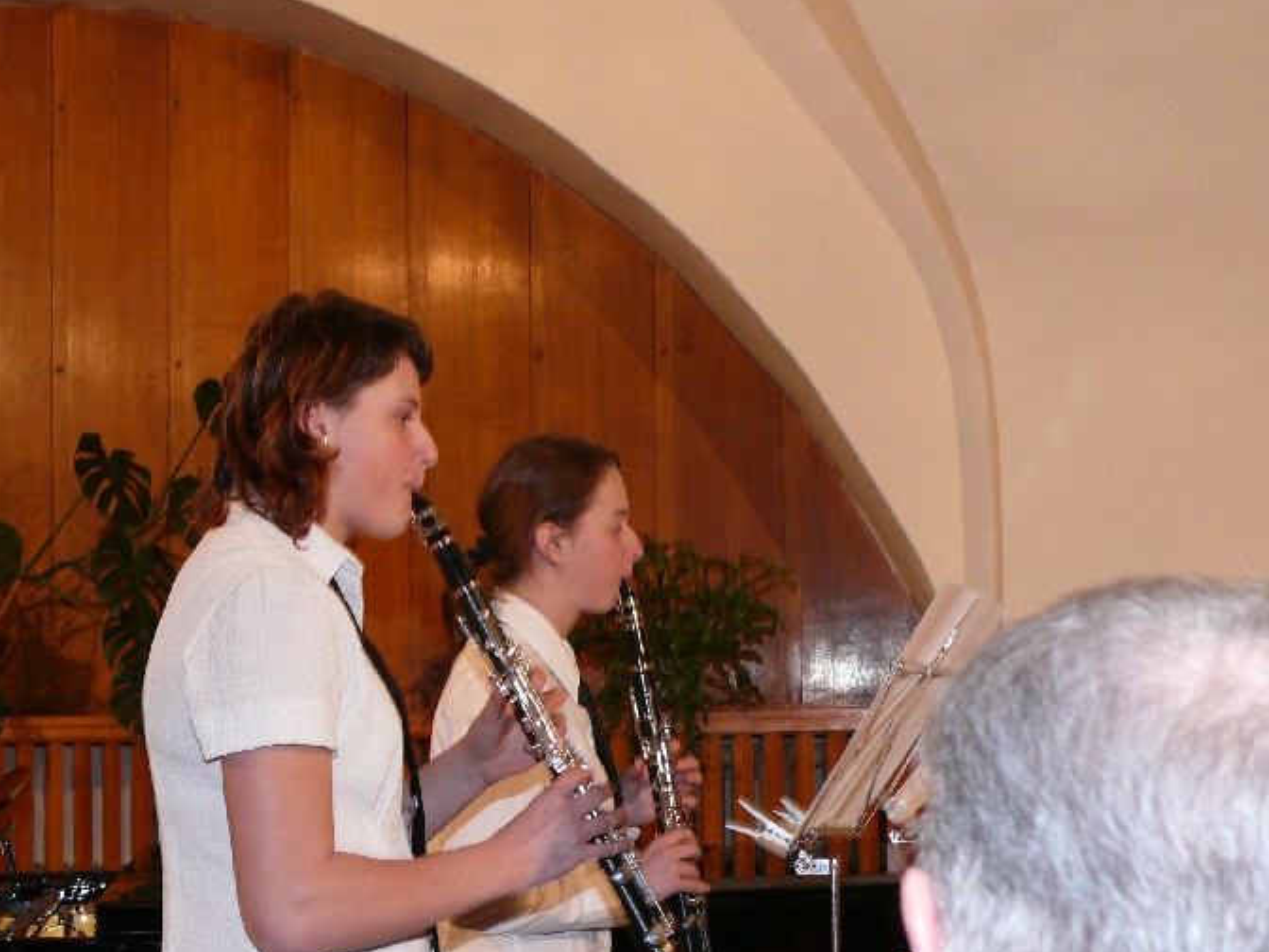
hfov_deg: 26.0
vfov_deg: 19.6
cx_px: 529
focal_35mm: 75
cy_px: 561
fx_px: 2749
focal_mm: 10.3
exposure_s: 1/30
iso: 200
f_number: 3.2
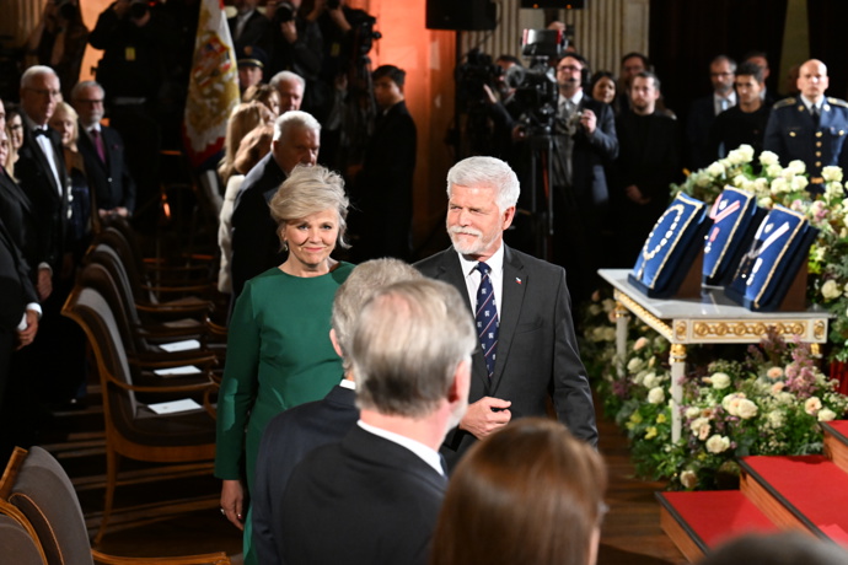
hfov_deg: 25.4
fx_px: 1884
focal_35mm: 80
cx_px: 424
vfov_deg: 17.1
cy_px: 282
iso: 6400
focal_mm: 80
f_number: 5
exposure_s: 1/200
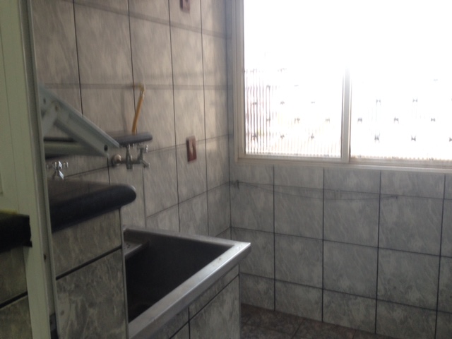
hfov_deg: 52.6
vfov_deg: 40.7
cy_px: 170
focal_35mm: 35
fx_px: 457
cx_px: 226
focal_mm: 4.28
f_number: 2.4
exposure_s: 1/20
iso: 80
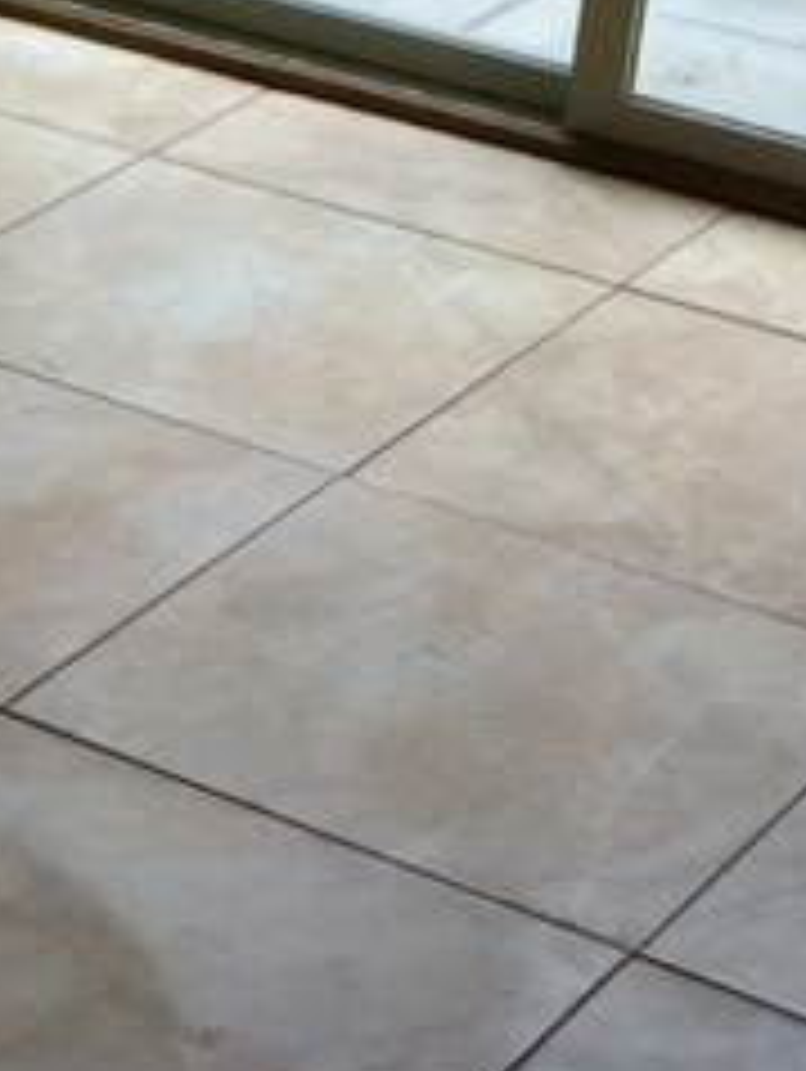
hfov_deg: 11.4
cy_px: 684
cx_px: -293
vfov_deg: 15.6
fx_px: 3905
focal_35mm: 126
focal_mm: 4.12
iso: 40
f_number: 2.2
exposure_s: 1/40
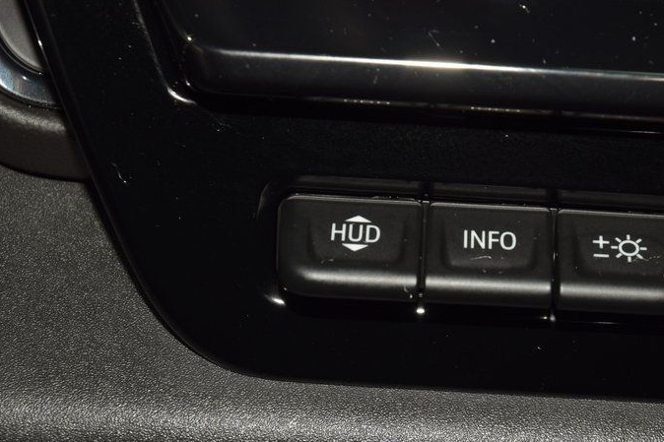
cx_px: 477
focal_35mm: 114
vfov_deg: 12.0
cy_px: 201
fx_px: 2102
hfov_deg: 17.9
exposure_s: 1/60
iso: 100
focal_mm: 50
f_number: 8
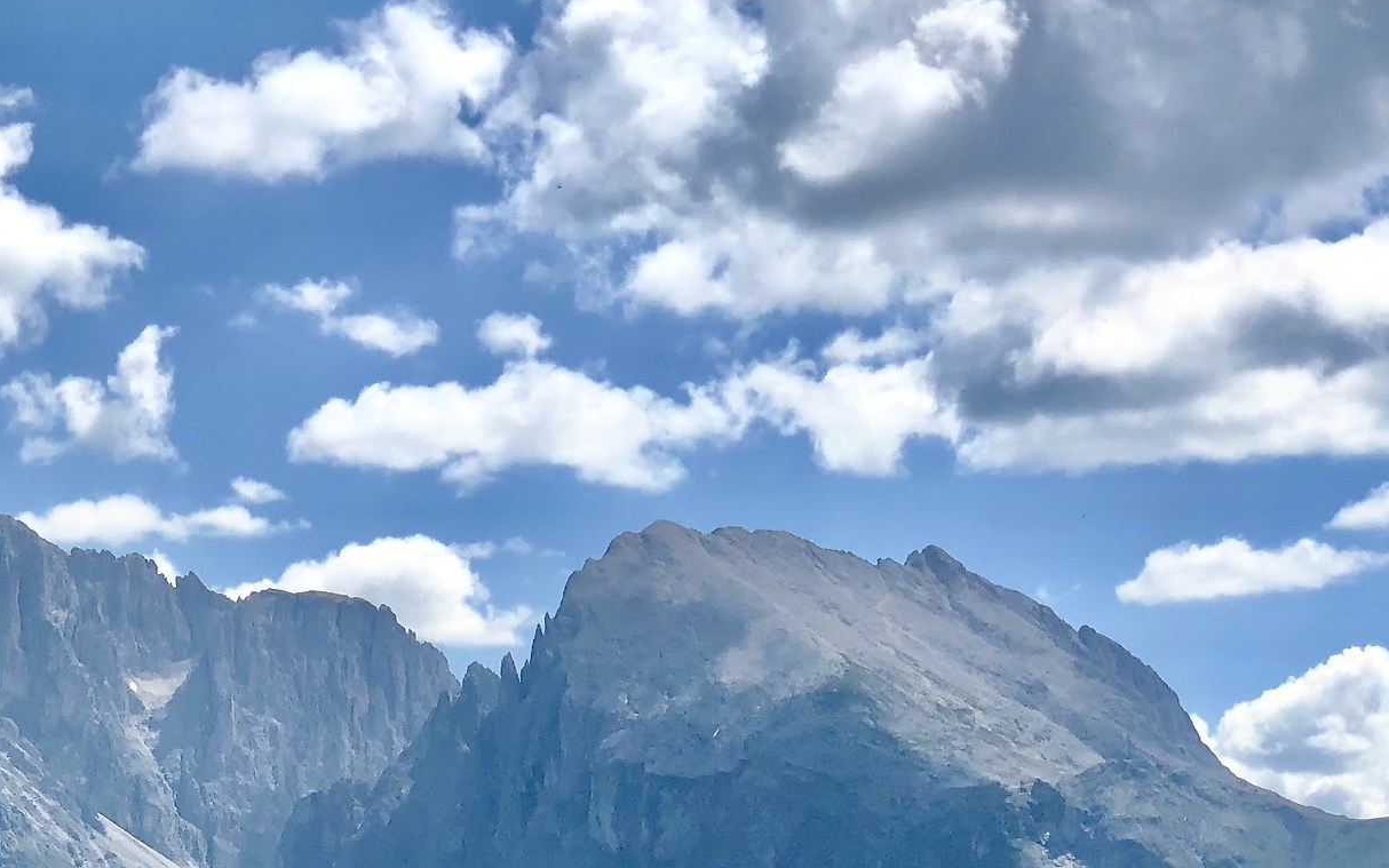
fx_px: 4127
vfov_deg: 11.9
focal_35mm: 109
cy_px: 799
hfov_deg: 18.8
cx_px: 162
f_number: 2.4
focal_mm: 6
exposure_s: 1/1715
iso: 16
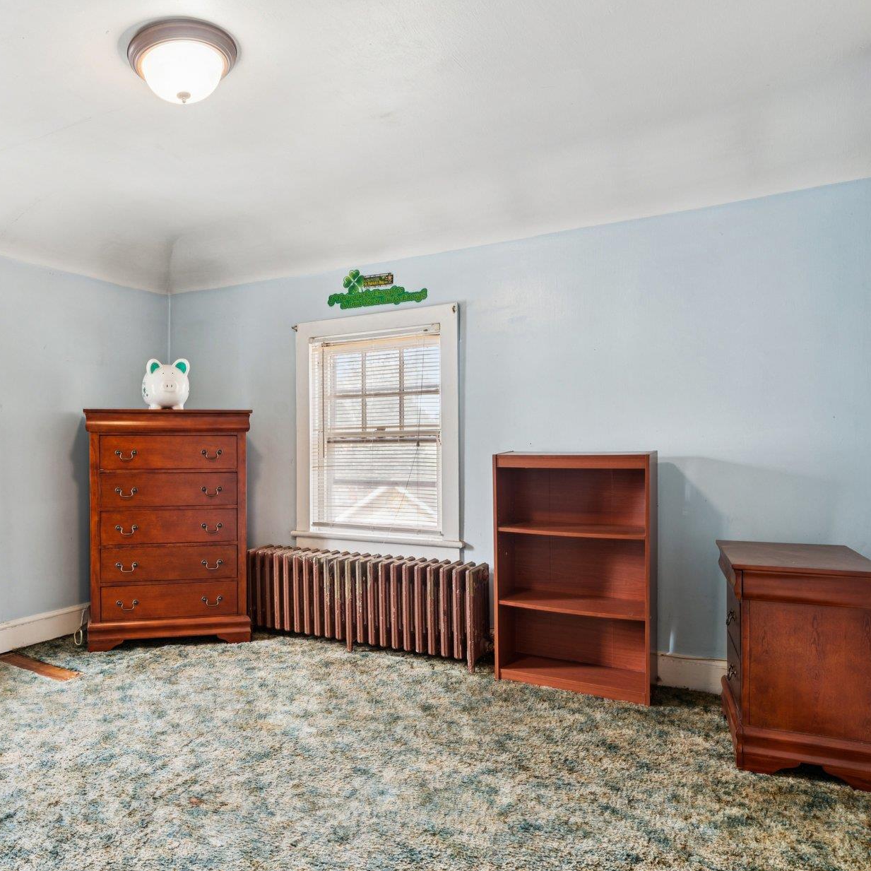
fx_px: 683
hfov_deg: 61.9
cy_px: 459
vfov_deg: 65.0
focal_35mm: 24
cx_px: 232
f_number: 8
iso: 200
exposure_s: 1/4
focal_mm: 17
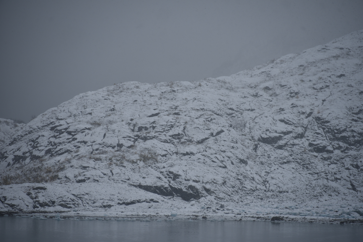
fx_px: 2118
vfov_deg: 6.5
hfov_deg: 9.8
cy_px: 121
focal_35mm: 210
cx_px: 182
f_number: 5.6
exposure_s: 1/500
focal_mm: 210
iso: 125
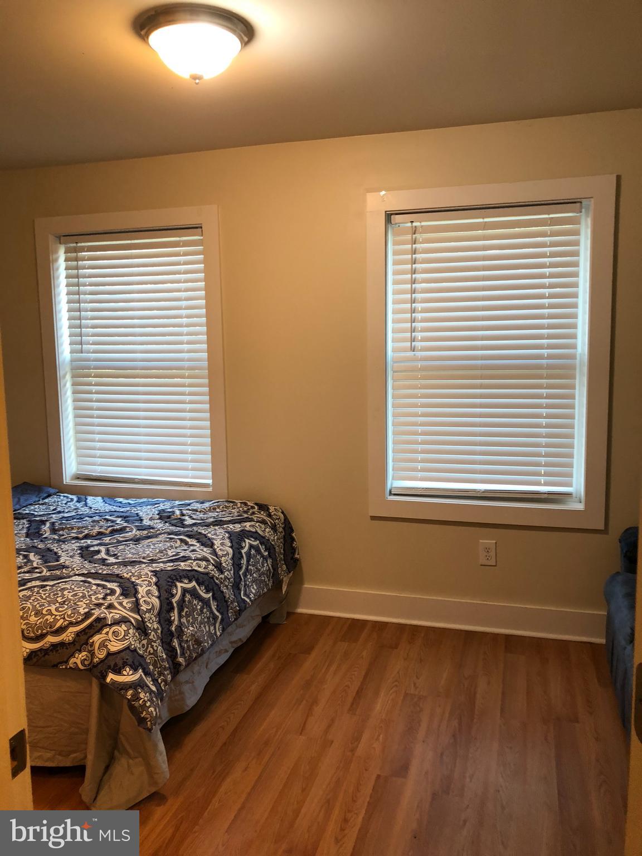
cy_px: 428
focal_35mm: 28
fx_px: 692
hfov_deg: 49.7
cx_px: 321
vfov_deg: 63.4
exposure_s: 1/17
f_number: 1.8
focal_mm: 3.99
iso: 40
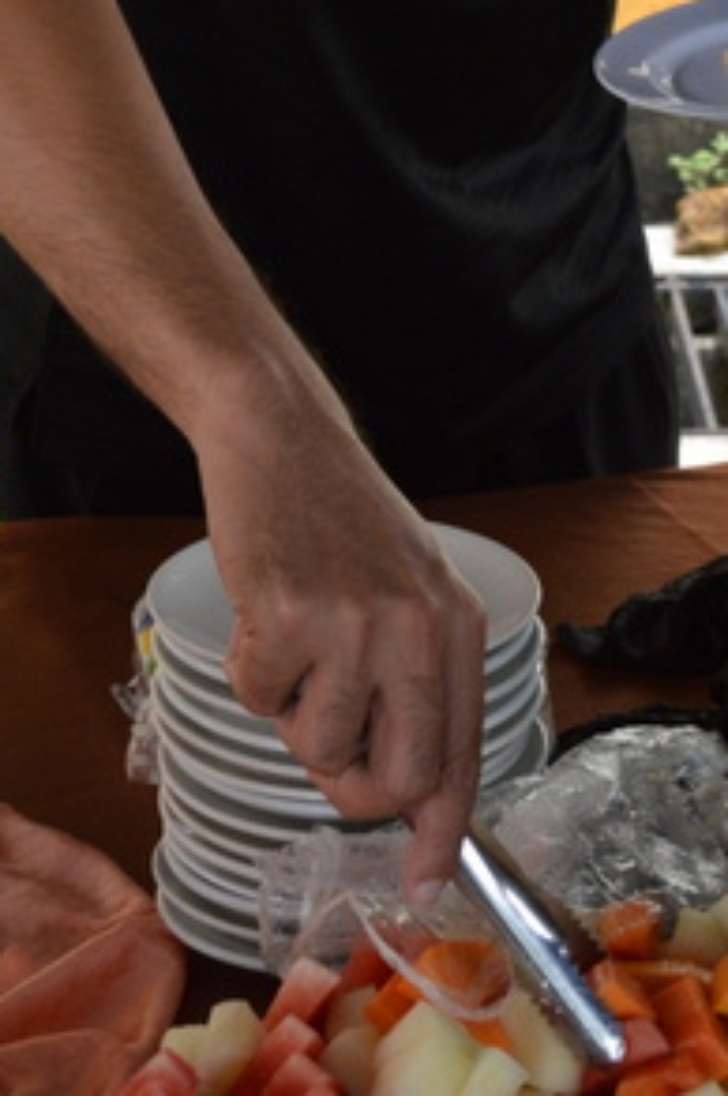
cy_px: -139
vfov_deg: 15.6
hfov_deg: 10.7
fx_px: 3872
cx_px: 473
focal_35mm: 127
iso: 800
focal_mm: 31
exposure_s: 1/125
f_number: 6.3
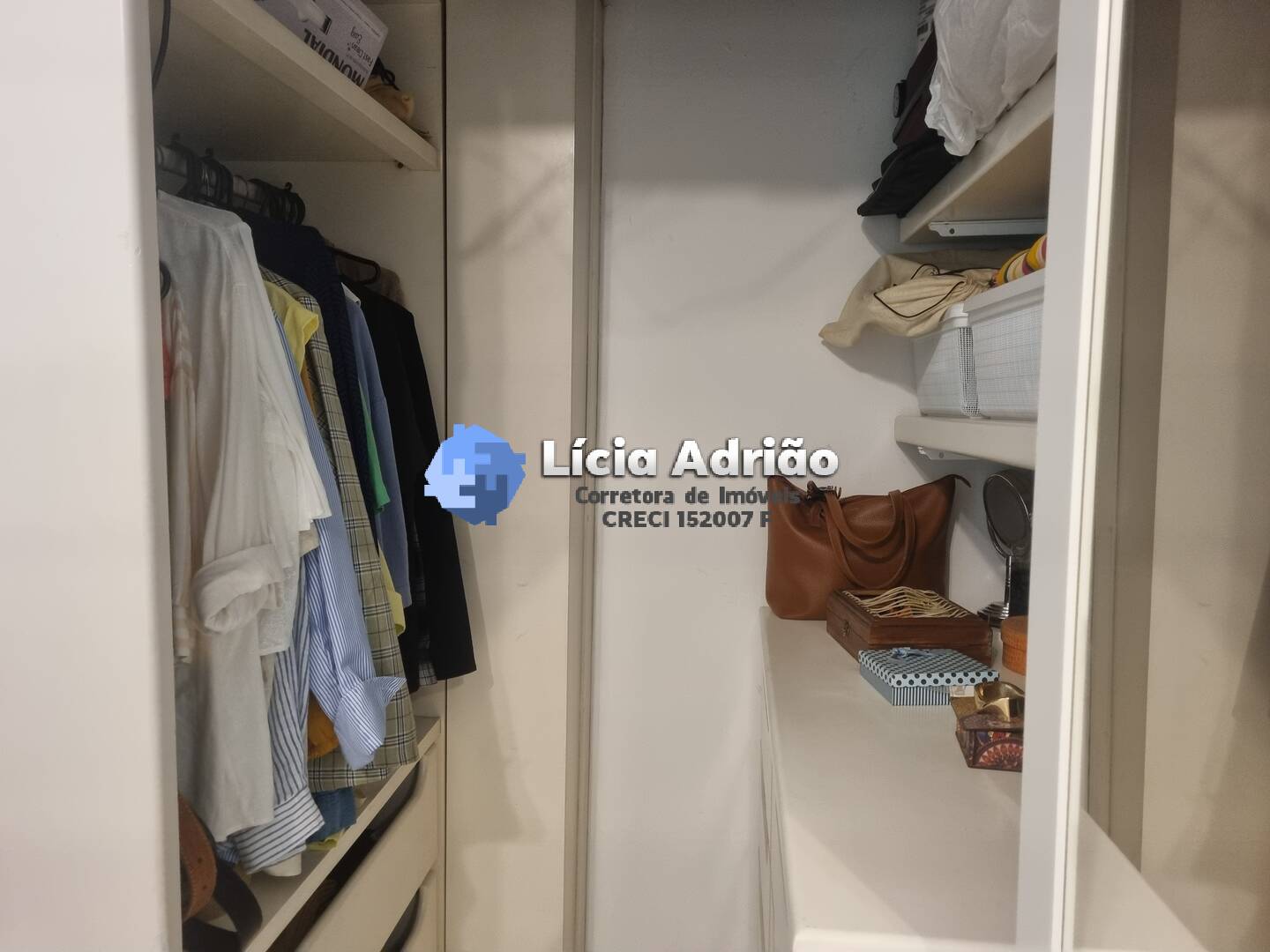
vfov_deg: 53.1
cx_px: 635
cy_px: 476
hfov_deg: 67.3
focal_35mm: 26
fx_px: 954
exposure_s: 1/41
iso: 400
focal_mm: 5.4
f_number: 1.8
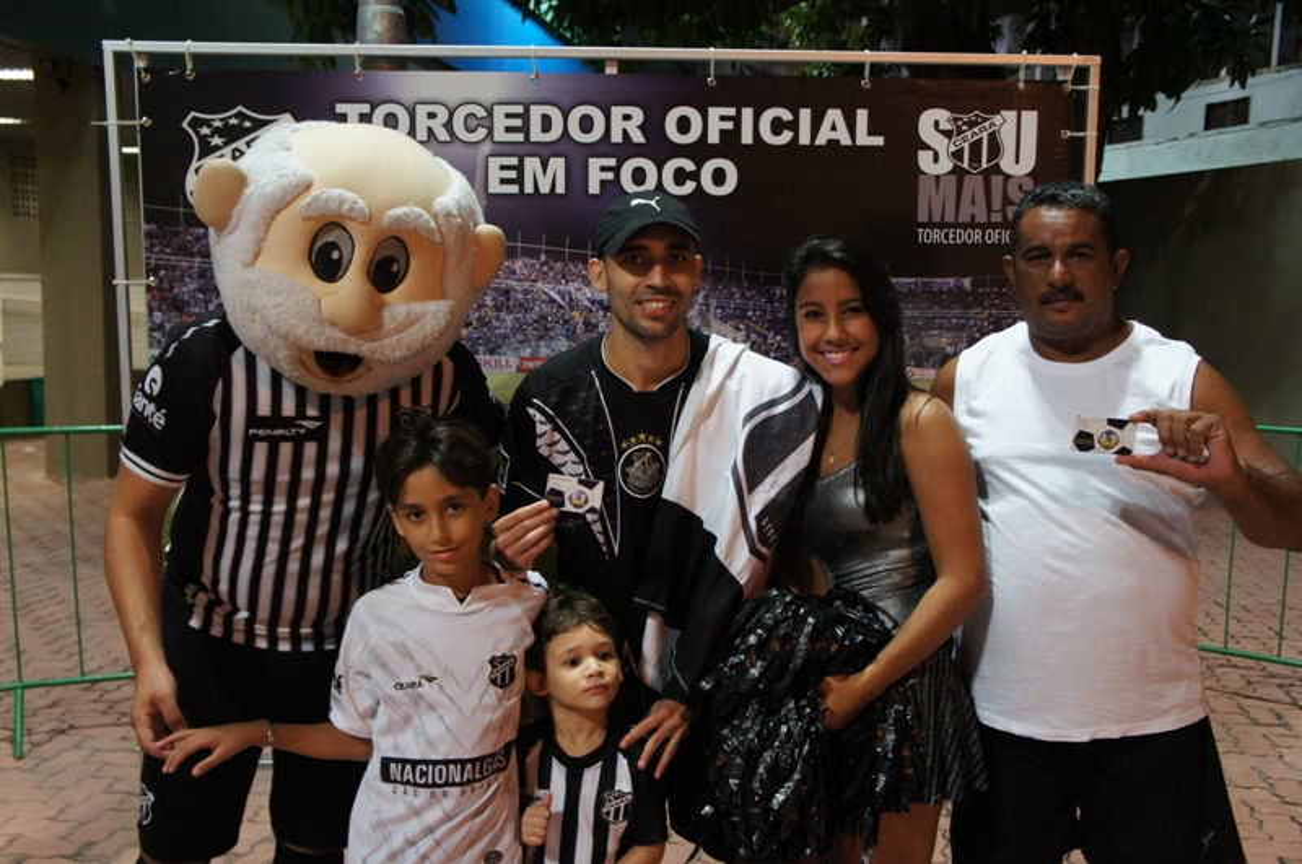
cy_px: 432
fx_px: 1246
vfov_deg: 38.3
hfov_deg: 55.2
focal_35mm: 34
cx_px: 651
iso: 1600
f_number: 4
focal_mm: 23
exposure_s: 1/40
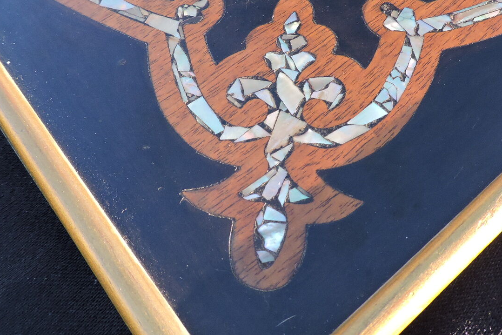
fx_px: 516
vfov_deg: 35.8
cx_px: 300
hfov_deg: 51.6
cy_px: 129
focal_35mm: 37
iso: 400
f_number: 3
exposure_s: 1/250
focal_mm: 4.3
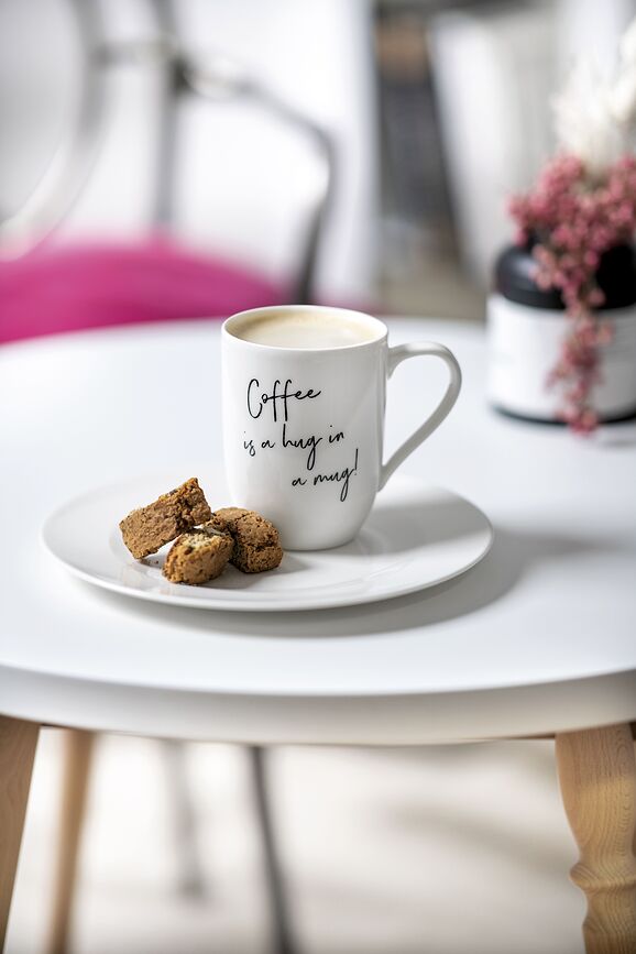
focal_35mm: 105
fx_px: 2782
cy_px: 477
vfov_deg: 19.5
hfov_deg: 13.0
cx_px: 318
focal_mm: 105
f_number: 2
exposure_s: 1/25
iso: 100
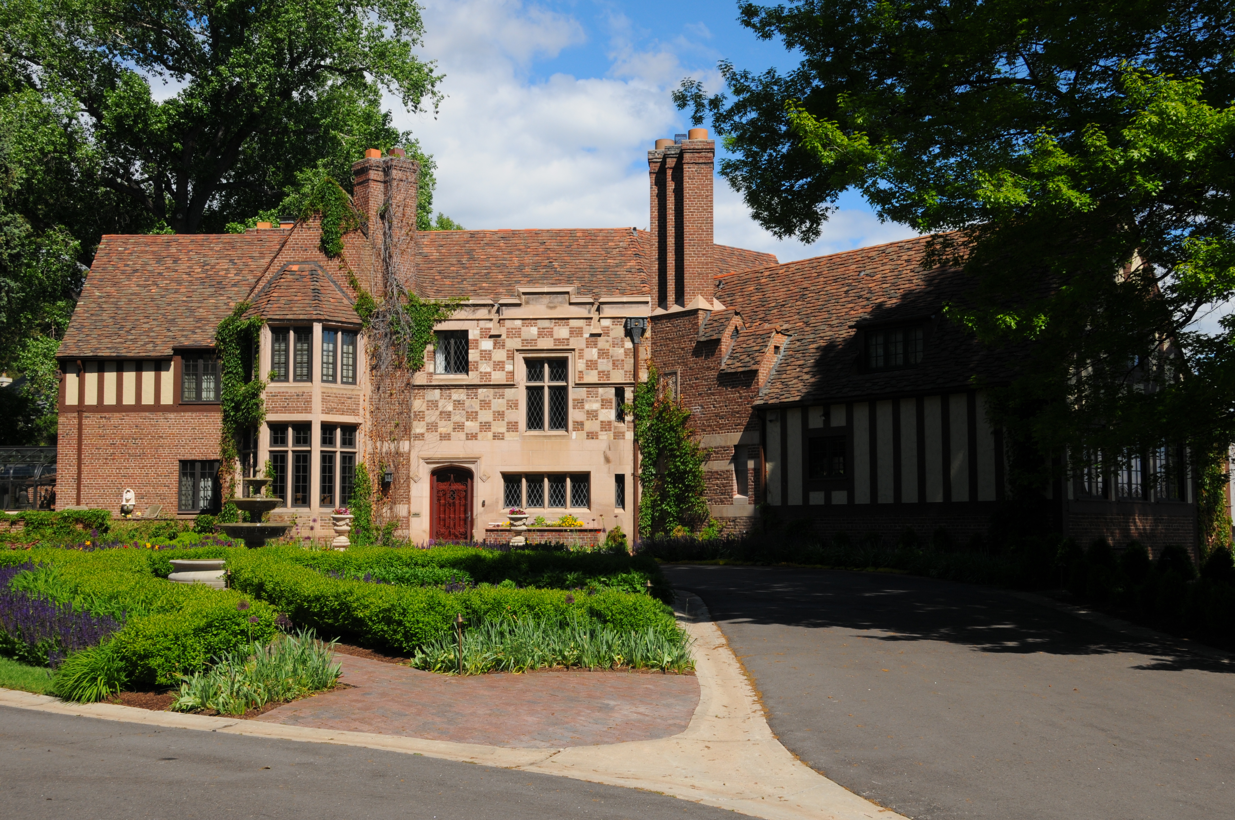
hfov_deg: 48.0
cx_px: 618
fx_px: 1388
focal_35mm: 40
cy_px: 410
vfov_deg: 32.9
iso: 200
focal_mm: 27
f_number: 13
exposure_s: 1/250
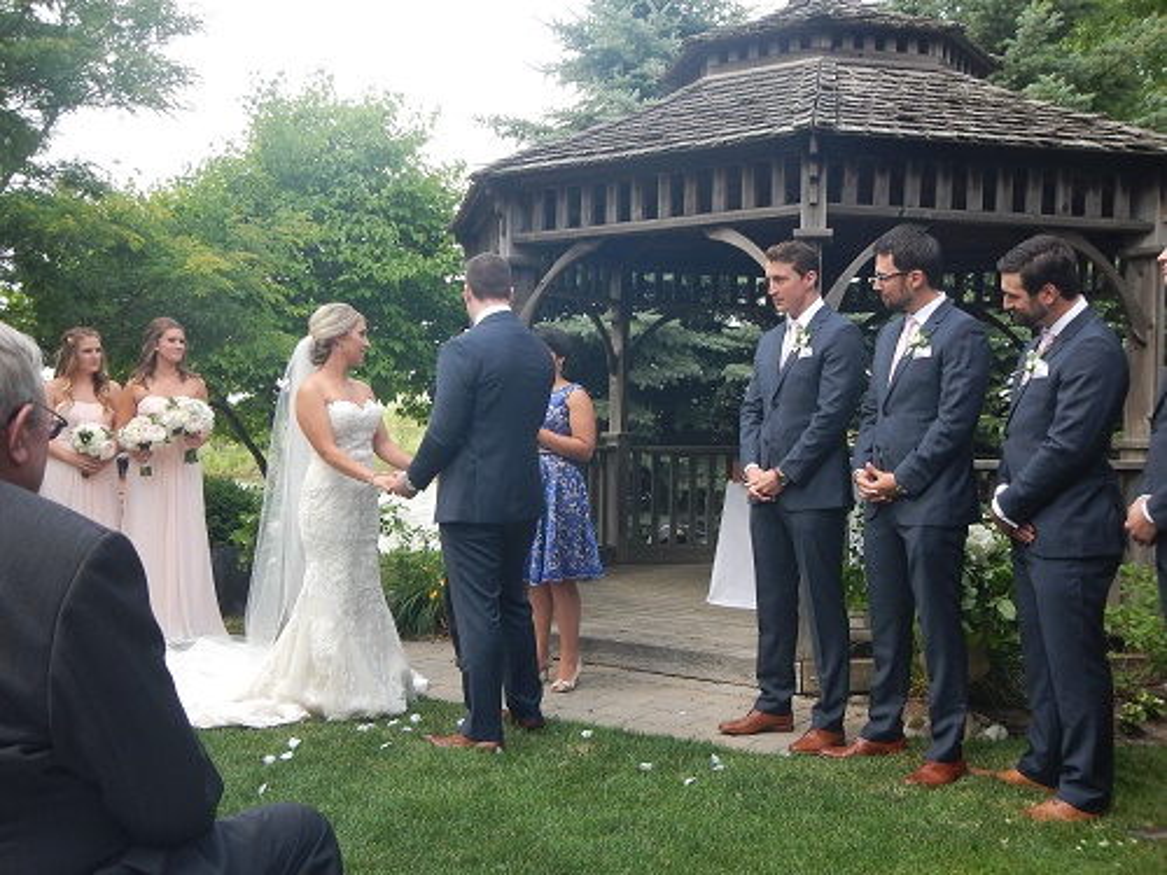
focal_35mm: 36
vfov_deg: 39.7
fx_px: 1214
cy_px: 438
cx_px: 584
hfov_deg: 51.4
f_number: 4
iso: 125
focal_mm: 6.5
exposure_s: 1/200
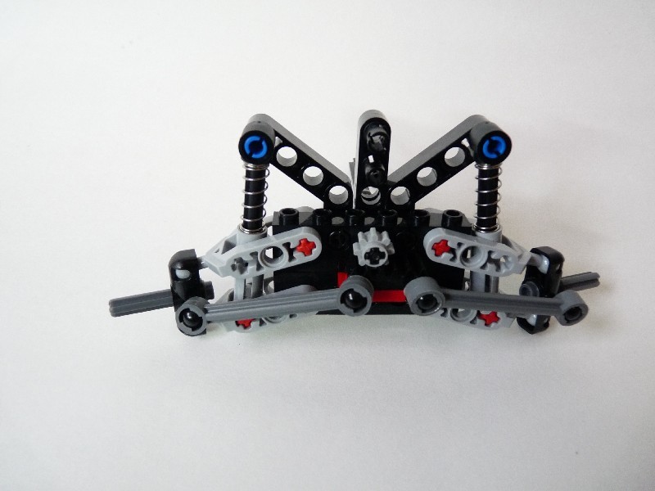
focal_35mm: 27
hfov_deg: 65.3
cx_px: 328
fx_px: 511
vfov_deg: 51.4
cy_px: 246
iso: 250
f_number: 2.8
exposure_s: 1/30
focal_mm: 4.8
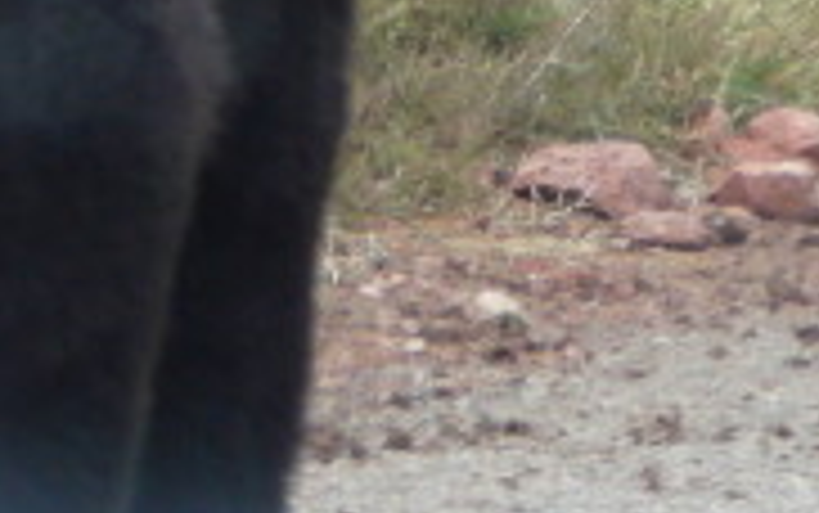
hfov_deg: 3.4
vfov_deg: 2.2
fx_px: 13602
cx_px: -68
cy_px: -18
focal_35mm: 609
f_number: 4.1
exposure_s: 1/60
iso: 100
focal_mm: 28.2
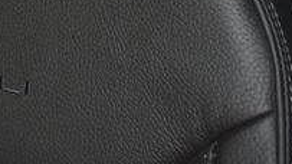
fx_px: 957
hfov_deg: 17.0
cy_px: -104
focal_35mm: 124
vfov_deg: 9.4
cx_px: 13
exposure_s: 1/60
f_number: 3.8
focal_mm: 25
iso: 1400
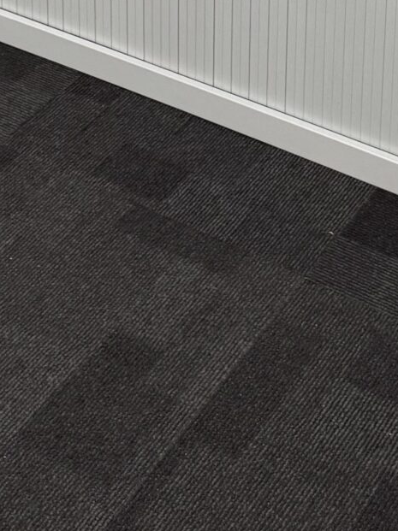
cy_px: -334
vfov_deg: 17.3
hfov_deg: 14.9
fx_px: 1519
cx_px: 273
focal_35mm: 99
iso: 250
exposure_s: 1/50
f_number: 1.78
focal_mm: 6.76
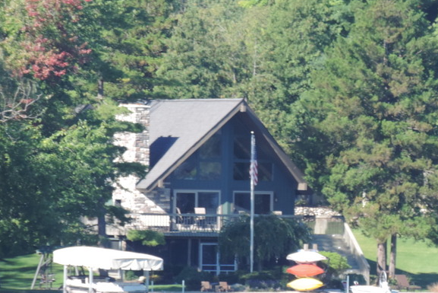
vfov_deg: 1.5
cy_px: 124
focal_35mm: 923
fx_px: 11232
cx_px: 352
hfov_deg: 2.2
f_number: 4.9
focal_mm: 89.1
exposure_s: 1/250
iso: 140
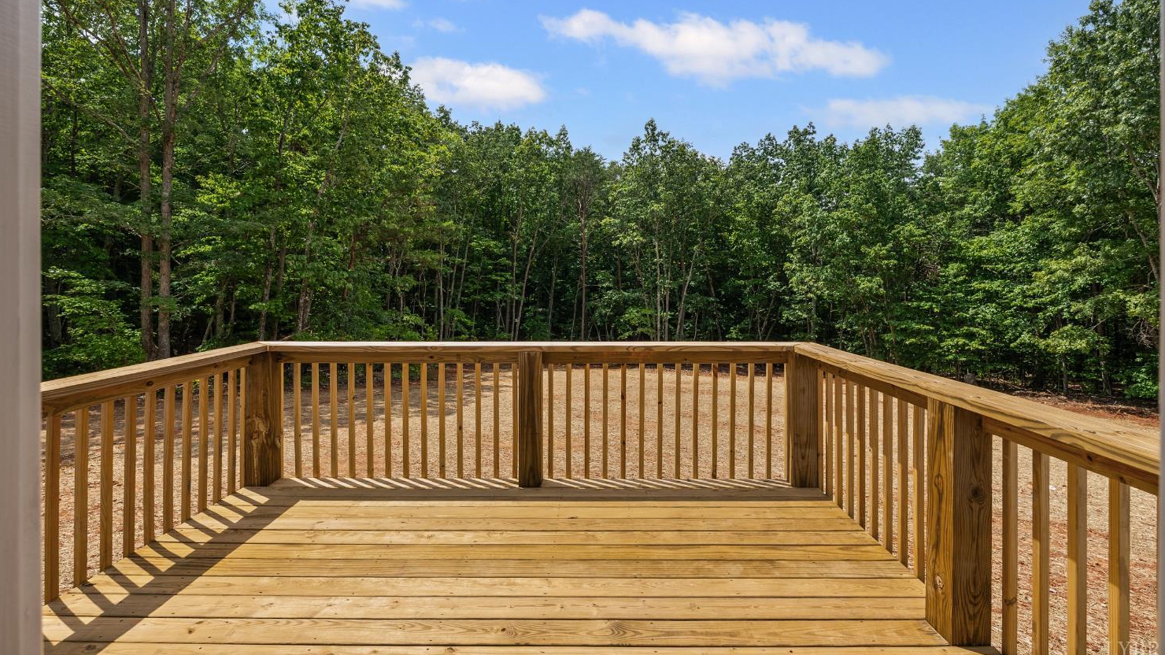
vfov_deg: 63.5
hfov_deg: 95.9
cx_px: 582
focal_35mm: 17
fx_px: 525
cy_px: 272
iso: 800
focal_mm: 16
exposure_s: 1/200
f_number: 8
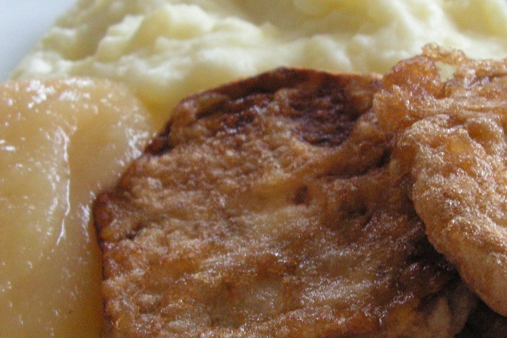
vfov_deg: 21.2
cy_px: 193
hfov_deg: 31.1
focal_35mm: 64
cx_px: 345
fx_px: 901
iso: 160
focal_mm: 6
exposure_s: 1/40
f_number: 3.2
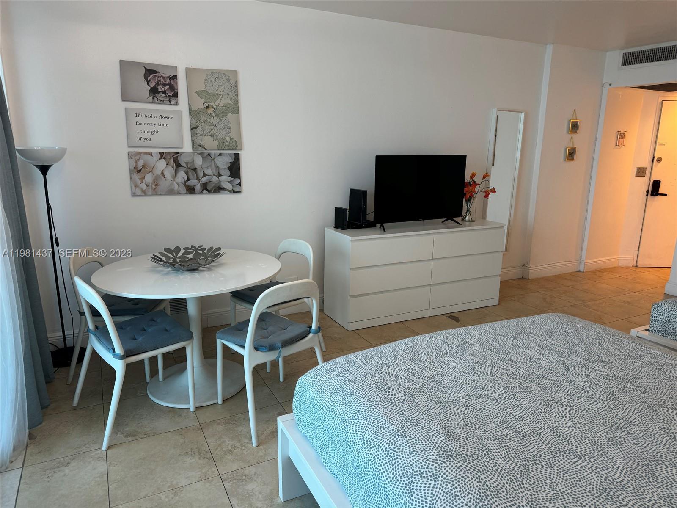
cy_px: 254
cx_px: 338
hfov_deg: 71.6
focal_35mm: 24
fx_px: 469
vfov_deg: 56.8
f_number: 1.78
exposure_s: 1/120
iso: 100
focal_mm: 6.76
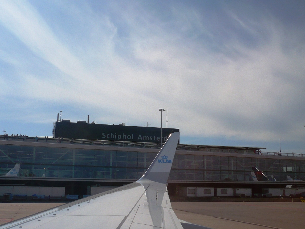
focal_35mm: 39
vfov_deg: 36.8
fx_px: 344
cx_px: 148
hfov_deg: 47.9
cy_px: 119
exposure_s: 1/400
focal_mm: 5.8
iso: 100
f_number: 8
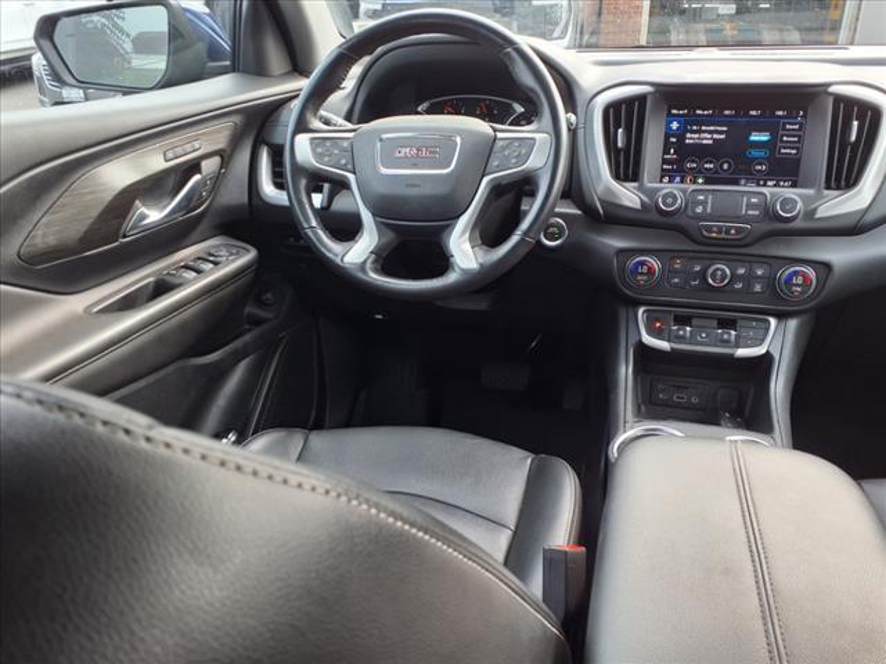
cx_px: 443
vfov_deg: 51.4
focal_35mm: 27
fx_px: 691
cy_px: 332
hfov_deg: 65.3
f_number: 1.9
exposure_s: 1/120
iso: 40
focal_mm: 3.58
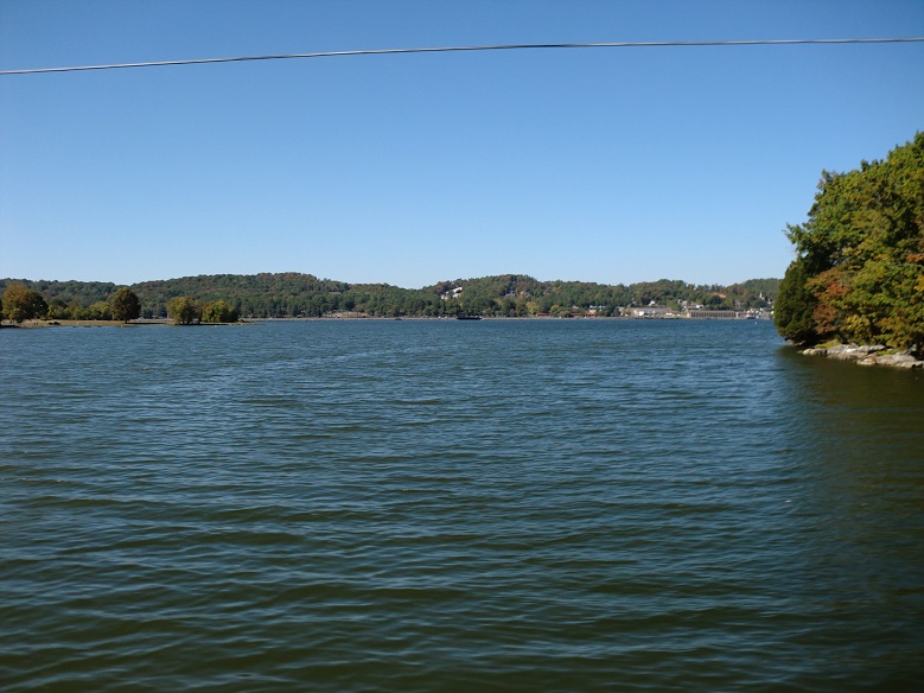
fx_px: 934
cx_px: 462
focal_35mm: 35
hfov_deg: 52.6
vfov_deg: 40.7
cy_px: 346
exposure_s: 1/200
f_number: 7.8
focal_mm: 6.3
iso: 64
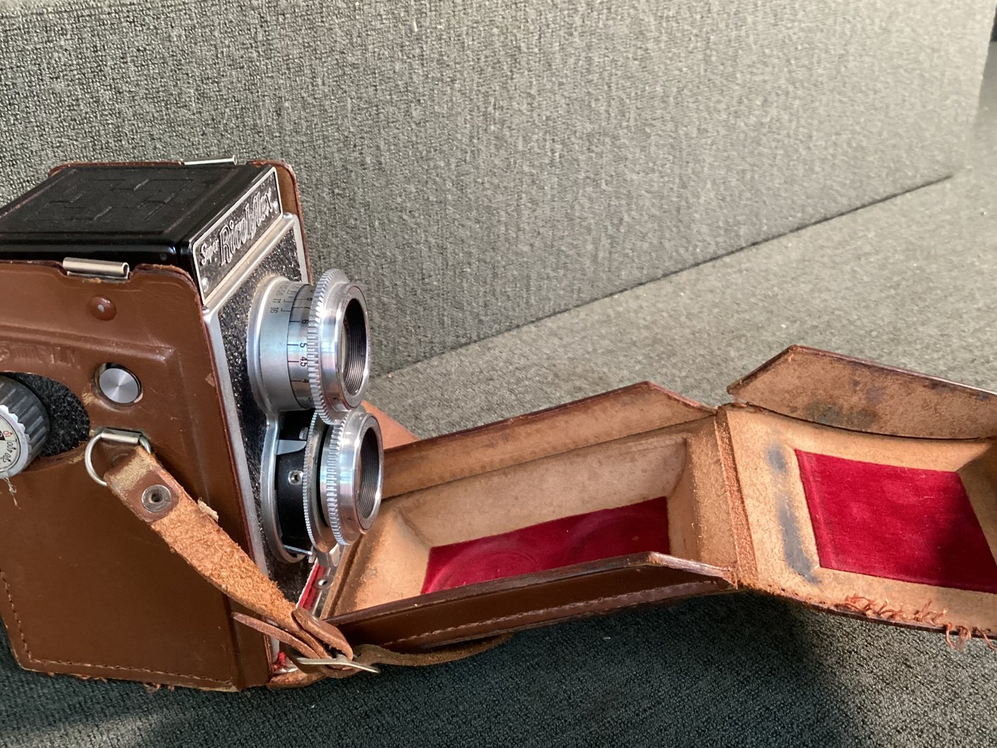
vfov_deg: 43.0
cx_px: 475
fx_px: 951
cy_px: 372
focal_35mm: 33
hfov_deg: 55.3
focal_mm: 3.3
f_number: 2.4
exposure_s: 1/40
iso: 320
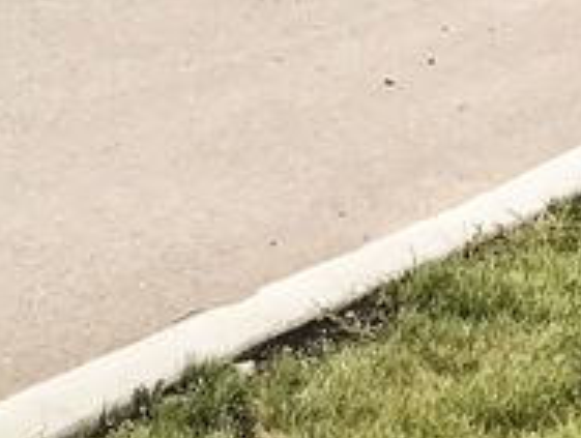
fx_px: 2573
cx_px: -308
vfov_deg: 8.9
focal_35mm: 153
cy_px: -575
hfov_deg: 12.2
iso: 20
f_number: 1.8
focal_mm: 3.99
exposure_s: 1/1916
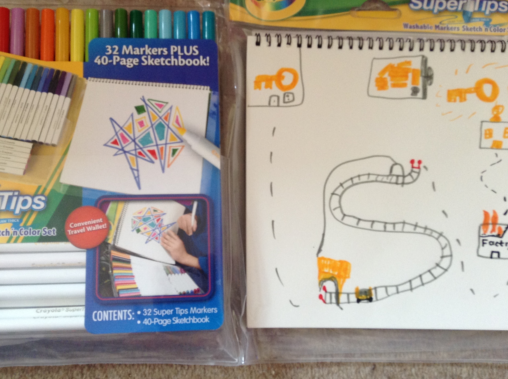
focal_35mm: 41
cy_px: 177
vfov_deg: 35.0
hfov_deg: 45.7
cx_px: 211
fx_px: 601
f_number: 2.4
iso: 64
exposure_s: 1/24
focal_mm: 3.3
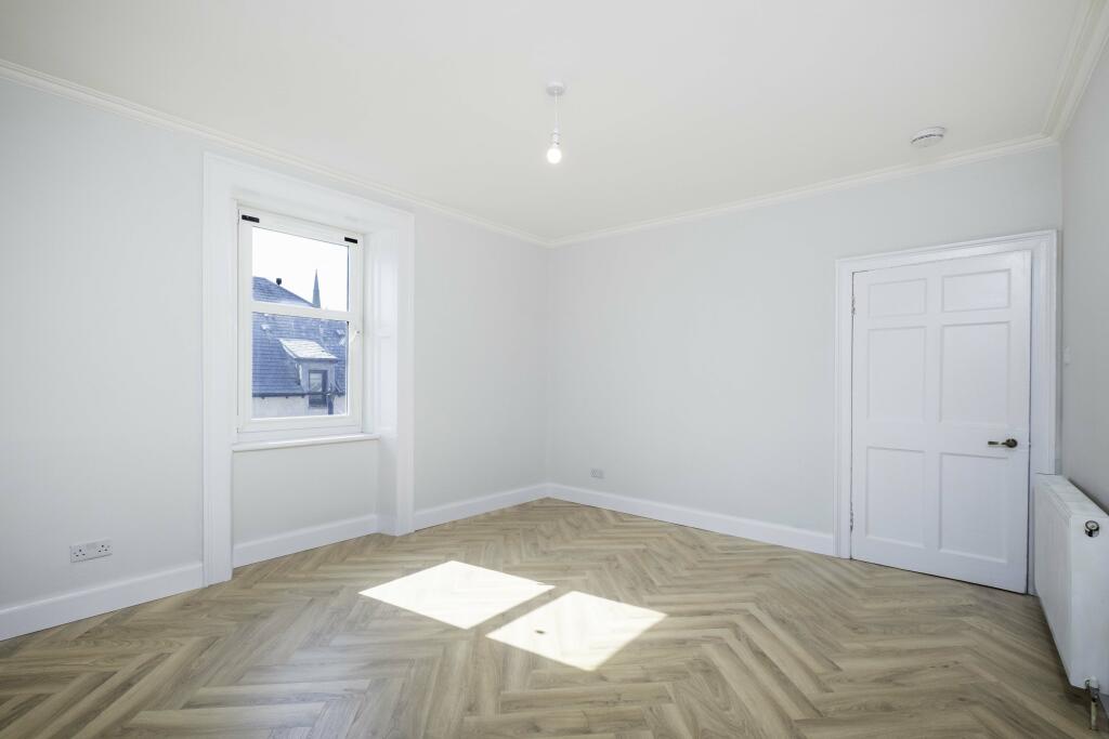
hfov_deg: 100.4
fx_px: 462
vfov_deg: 77.3
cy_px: 370
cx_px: 554
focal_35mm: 15
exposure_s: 1/160
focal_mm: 10
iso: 400
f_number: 8
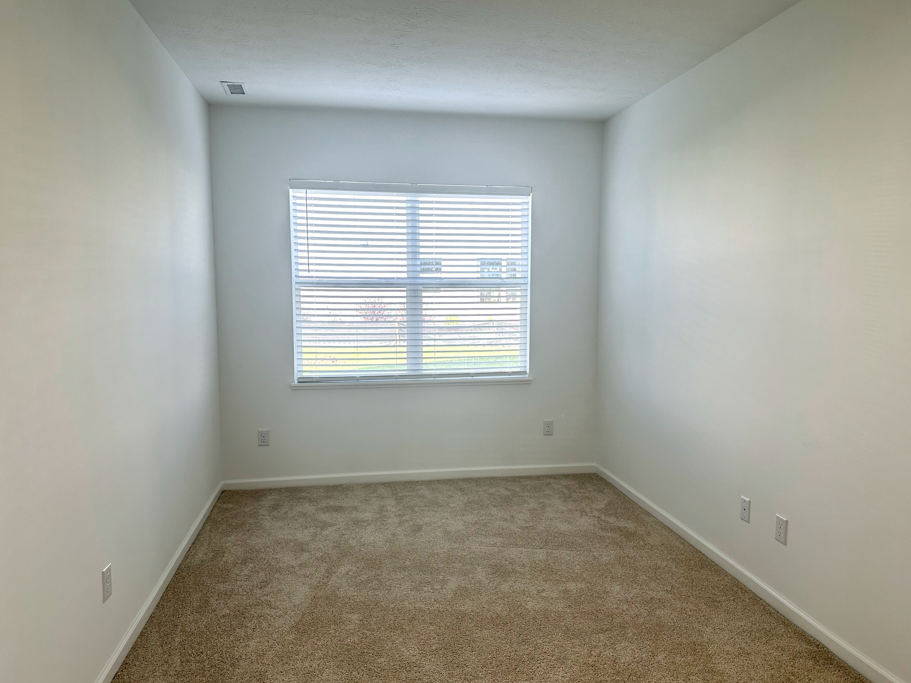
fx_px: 684
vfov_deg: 53.1
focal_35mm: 26
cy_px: 351
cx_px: 461
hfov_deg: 67.3
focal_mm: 6.86
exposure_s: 1/262
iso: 80
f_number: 1.78
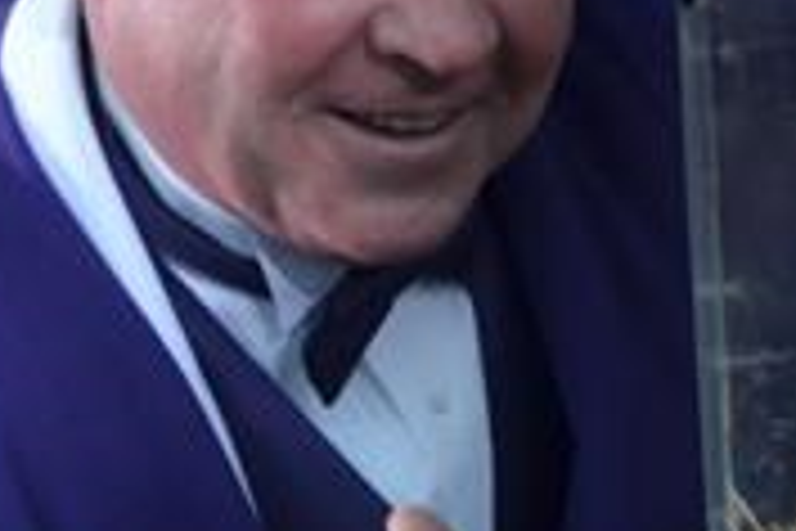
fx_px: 2189
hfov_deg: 18.7
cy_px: 268
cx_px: 1106
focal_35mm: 99
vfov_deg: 13.8
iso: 1600
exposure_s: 1/250
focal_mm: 18
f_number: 5
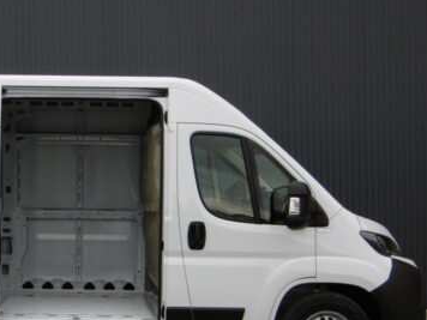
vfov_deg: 22.8
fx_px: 789
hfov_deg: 29.7
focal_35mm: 64
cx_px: 95
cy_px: 228
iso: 100
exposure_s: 1/60
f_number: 3.7
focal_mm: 6.8
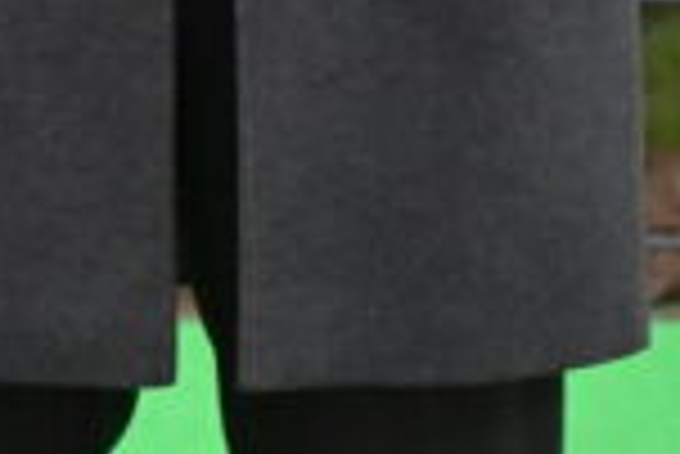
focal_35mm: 714
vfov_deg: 1.9
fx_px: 13499
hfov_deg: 2.8
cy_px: -921
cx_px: -1396
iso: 2800
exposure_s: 1/160
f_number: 6.3
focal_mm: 105
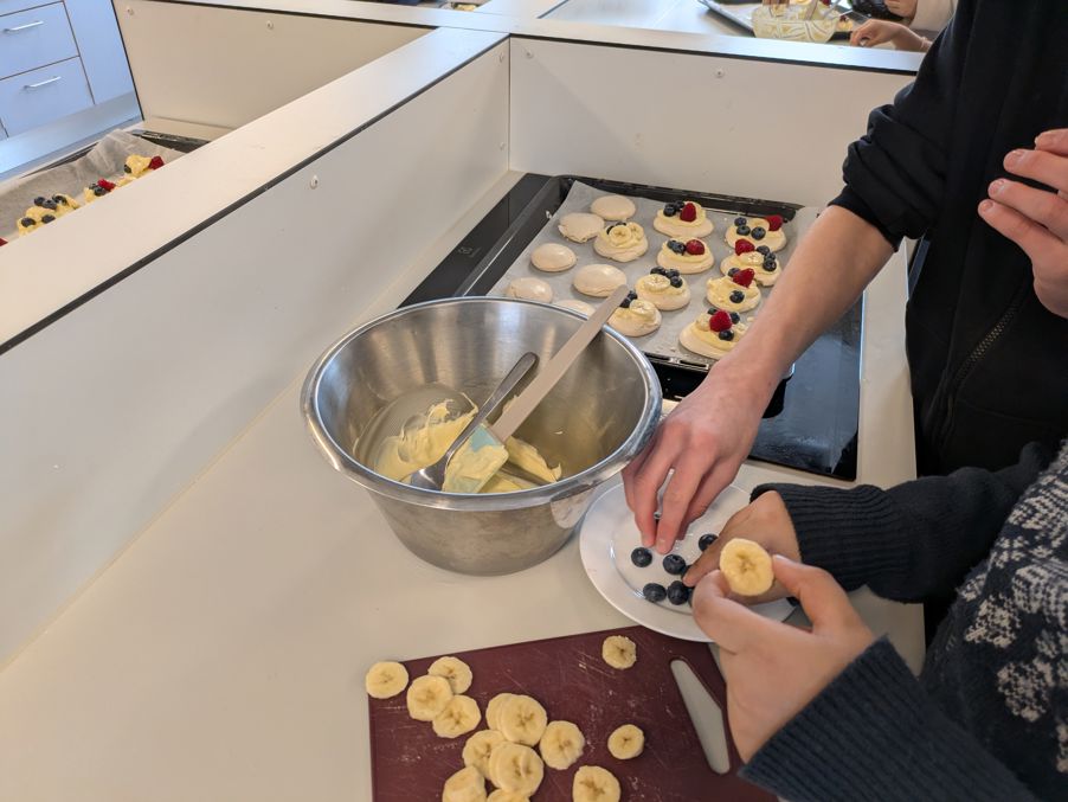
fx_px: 772
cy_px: 401
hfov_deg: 69.4
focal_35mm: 25
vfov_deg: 54.9
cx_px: 534
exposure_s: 1/100
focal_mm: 5.43
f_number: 1.89
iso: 142
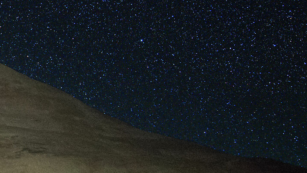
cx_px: -74
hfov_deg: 31.7
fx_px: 431
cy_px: 86
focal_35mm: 53
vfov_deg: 22.6
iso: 3200
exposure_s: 13
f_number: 2.8
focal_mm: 10
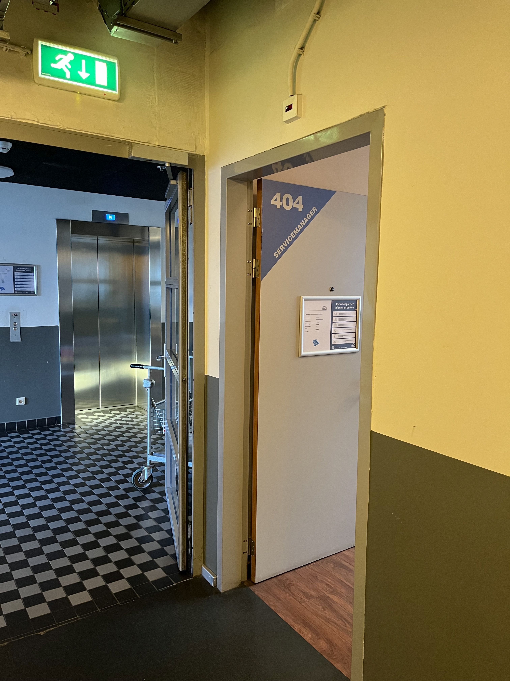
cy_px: 340
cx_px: 255
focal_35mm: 26
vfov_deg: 67.3
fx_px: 511
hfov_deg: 53.1
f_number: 1.6
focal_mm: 5.1
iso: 400
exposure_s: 1/50
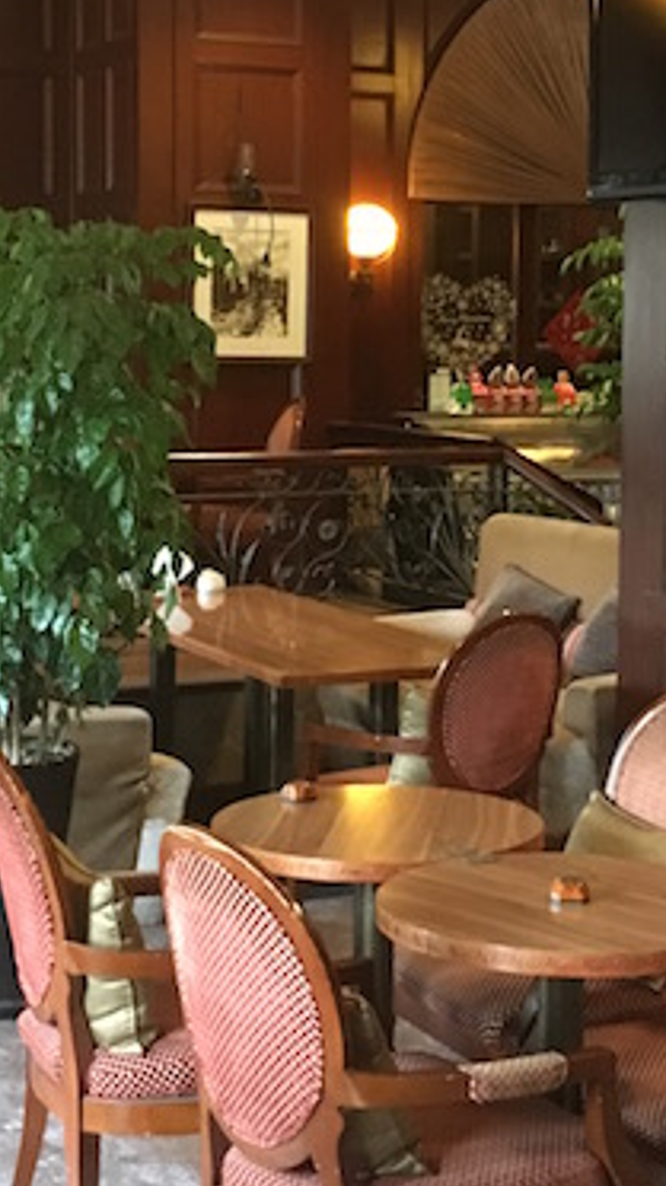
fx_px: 2137
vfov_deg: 31.0
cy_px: 513
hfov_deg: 17.7
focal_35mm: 68
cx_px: 395
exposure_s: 1/17
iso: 640
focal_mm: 4.15
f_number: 2.2
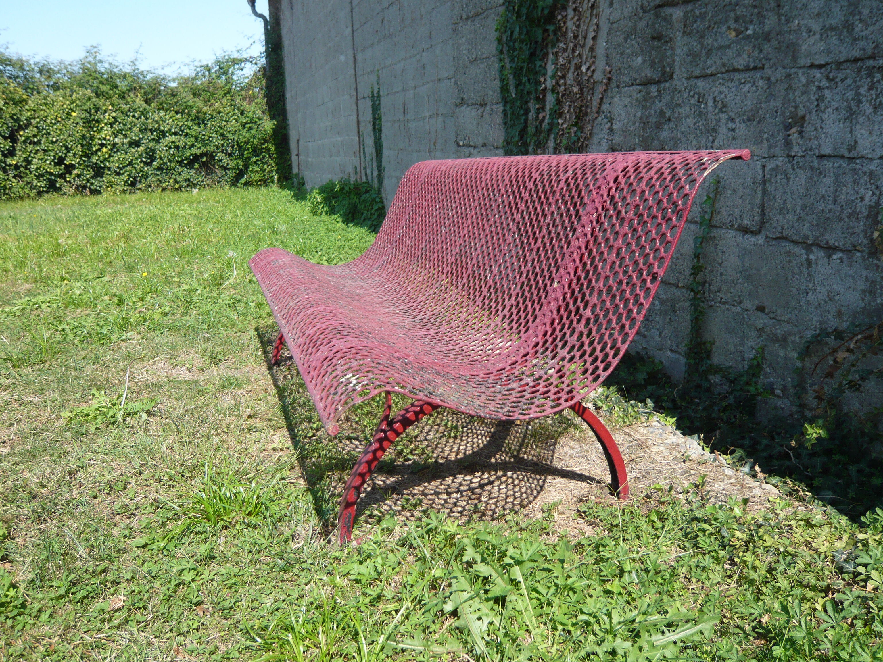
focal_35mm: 32
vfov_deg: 44.2
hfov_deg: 56.8
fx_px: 816
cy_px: 331
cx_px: 442
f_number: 3
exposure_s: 1/640
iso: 100
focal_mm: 5.2
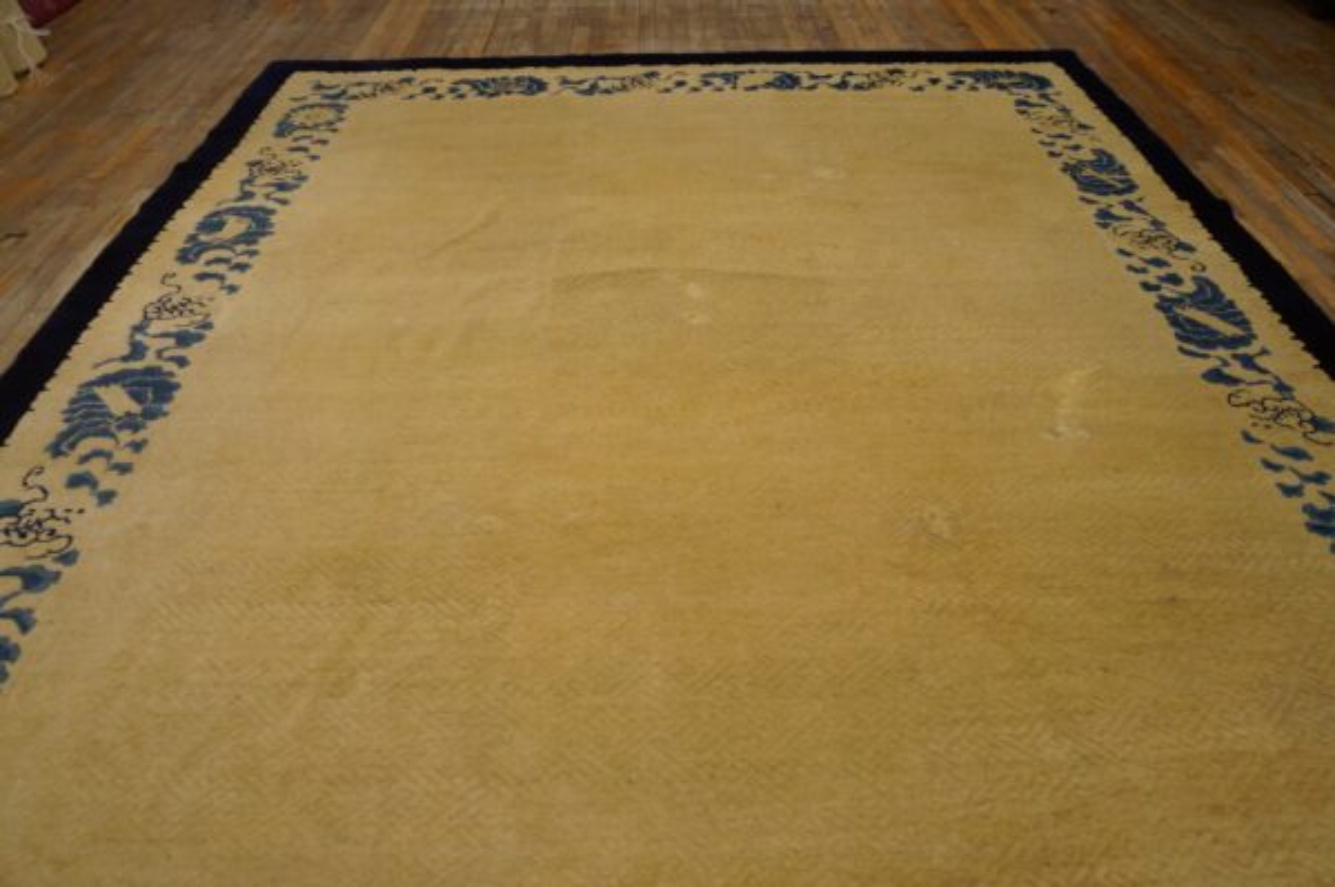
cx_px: 668
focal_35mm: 27
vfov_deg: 47.9
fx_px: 1000
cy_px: 444
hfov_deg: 67.4
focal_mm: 18
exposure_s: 1/60
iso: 400
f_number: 4
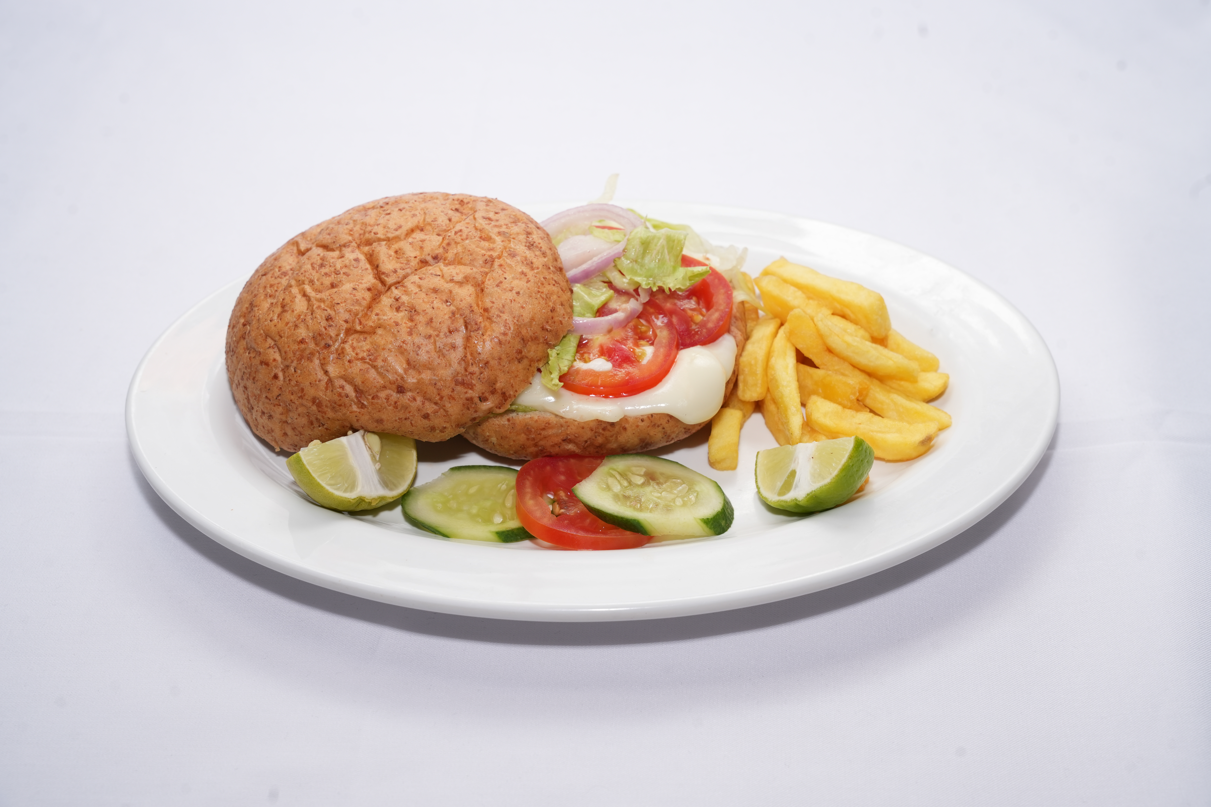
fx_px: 1692
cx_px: 606
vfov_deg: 26.8
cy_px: 404
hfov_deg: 39.4
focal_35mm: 50
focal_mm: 50.3
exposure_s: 1/100
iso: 320
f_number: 9
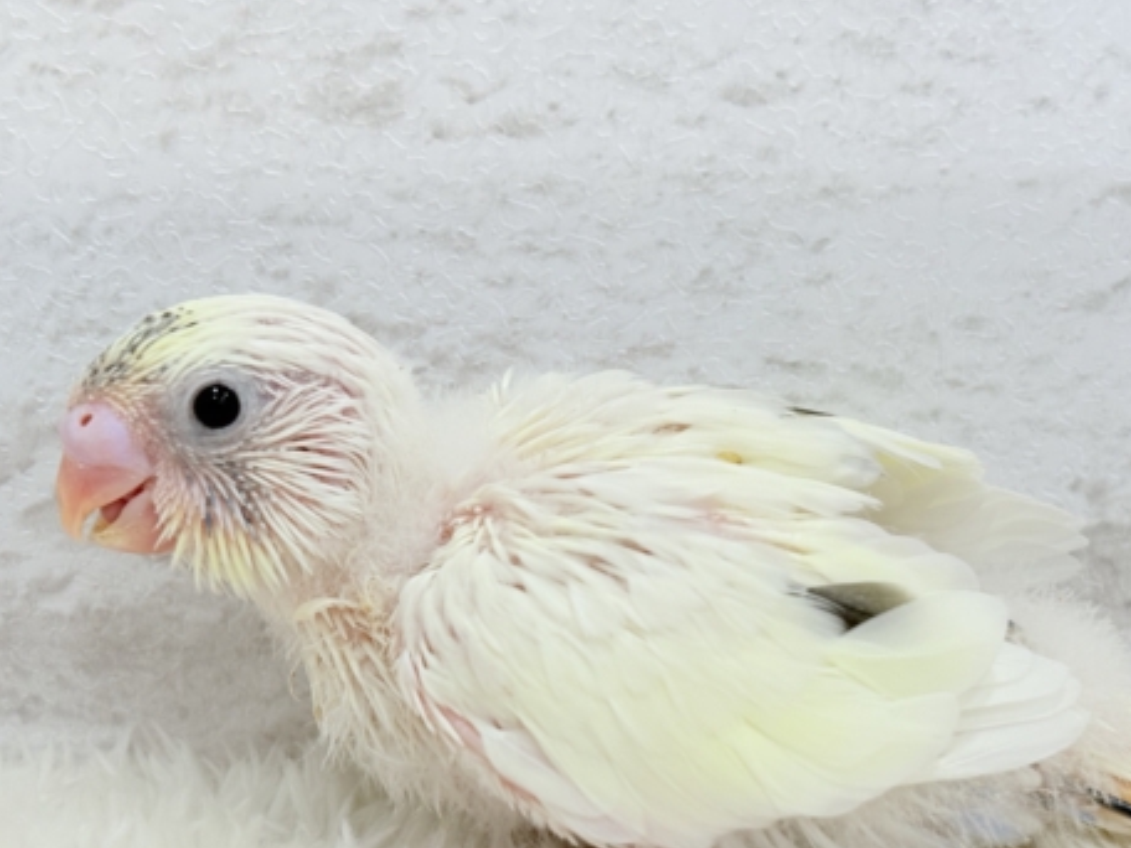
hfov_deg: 26.7
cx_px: 553
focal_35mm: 73
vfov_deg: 20.1
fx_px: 2385
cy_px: 518
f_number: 1.6
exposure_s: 1/50
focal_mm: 5.96
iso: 32
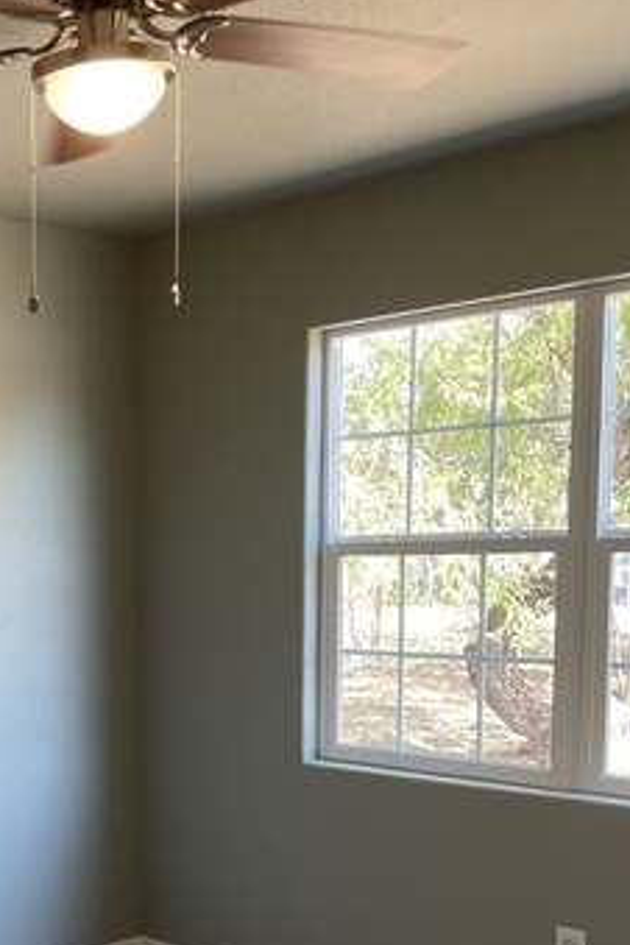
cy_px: 742
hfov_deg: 25.1
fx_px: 1339
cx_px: -8
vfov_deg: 37.6
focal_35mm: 51
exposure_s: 1/120
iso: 100
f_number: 1.6
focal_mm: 4.2
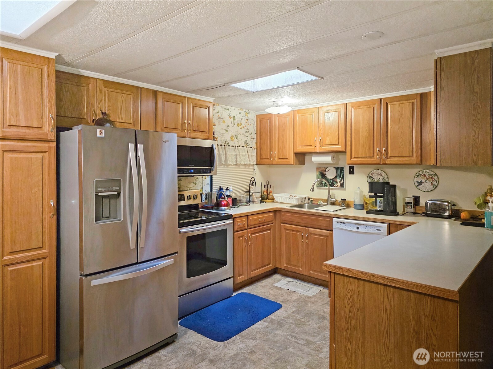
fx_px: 328
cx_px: 246
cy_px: 184
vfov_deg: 58.9
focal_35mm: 23
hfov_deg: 73.9
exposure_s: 1/120
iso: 1250
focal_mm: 6.25
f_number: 1.7
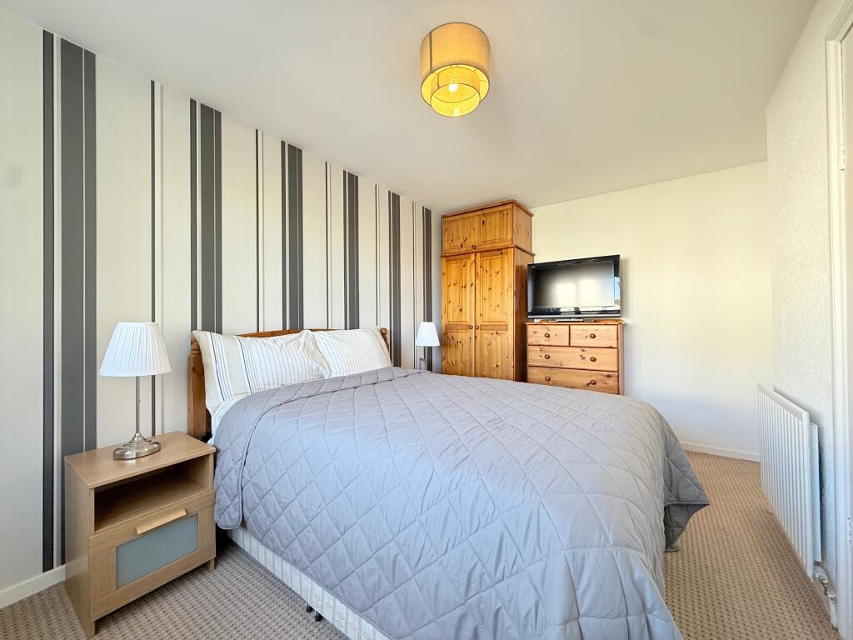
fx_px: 345
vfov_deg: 85.7
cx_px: 426
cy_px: 320
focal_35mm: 14
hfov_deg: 102.1
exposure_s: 1/99
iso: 160
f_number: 2.2
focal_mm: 2.22
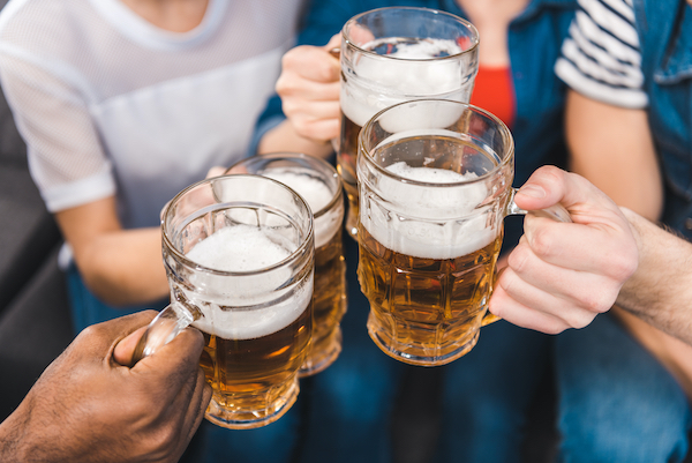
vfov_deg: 28.1
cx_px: 346
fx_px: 923
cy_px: 232
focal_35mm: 48
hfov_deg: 41.1
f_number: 3.2
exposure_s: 1/160
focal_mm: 48
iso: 100
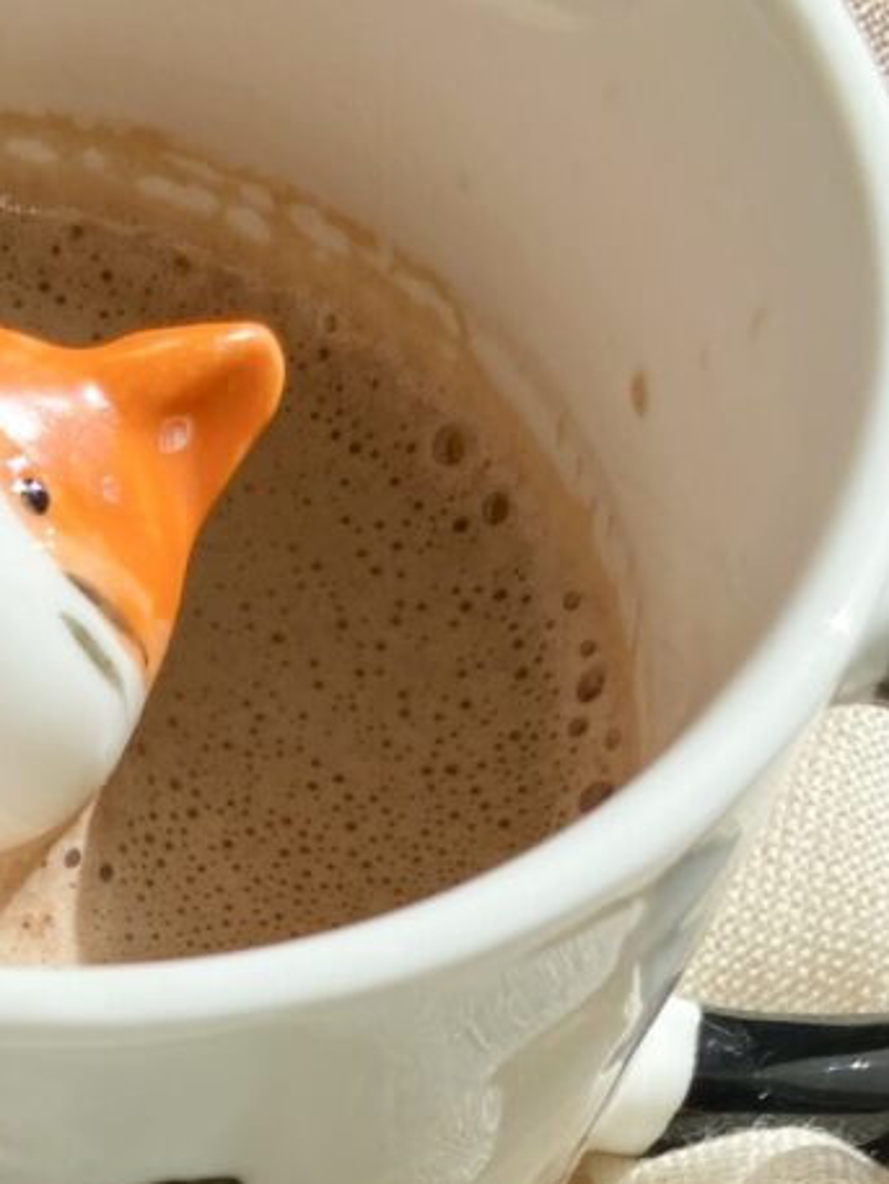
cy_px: 2029
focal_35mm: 91
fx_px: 3115
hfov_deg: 15.7
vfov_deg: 17.9
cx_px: -166
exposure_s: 1/2513
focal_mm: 4.25
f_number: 1.8
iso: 32
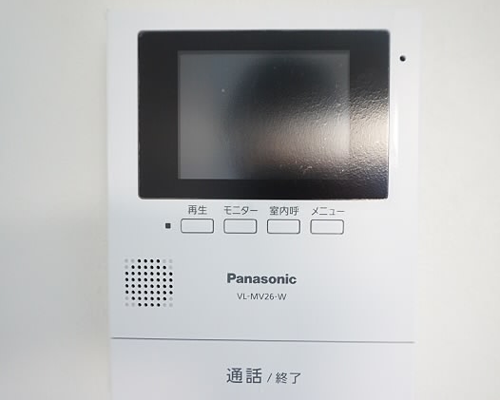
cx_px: 269
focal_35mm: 31
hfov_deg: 57.1
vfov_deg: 47.0
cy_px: 226
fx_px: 459
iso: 1250
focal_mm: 16
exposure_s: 1/60
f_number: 4
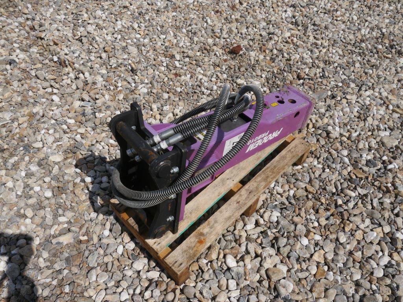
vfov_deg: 49.7
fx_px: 326
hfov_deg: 63.4
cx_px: 202
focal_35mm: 28
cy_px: 151
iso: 160
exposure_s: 1/640
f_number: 9
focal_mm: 14
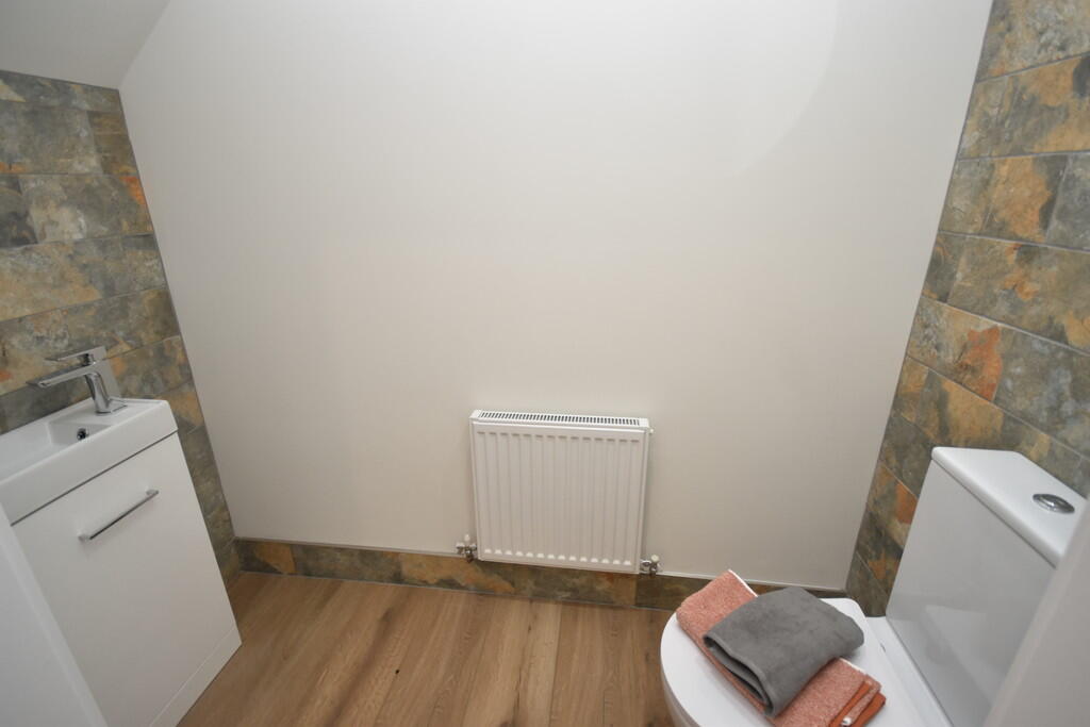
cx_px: 545
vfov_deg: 77.3
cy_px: 364
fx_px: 454
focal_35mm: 15
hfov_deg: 100.4
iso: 640
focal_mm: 10
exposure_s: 1/160
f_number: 4.5
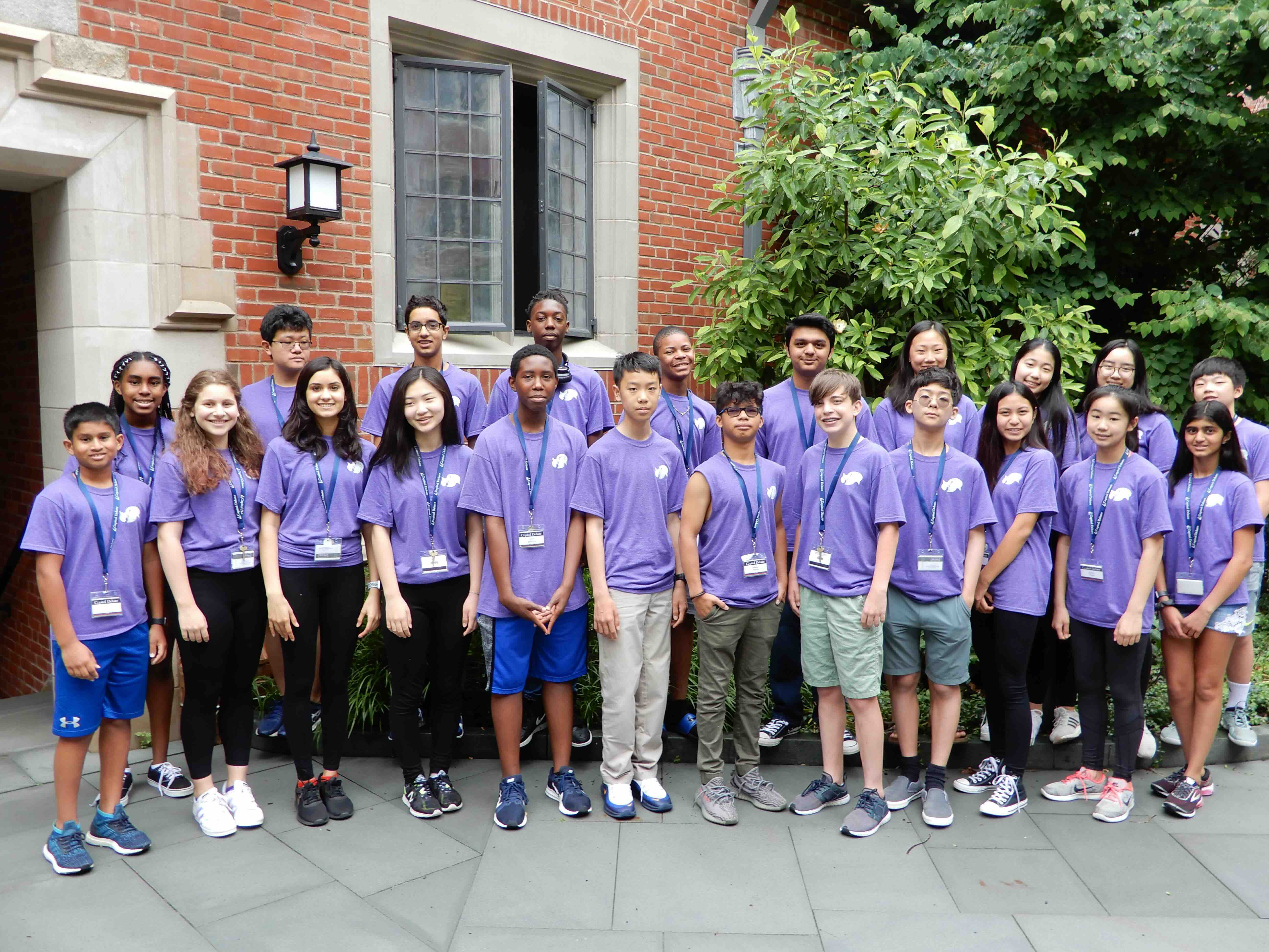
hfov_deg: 60.0
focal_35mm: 30
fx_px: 1100
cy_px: 476
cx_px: 634
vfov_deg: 46.8
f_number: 3.5
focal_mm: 5.4
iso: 80
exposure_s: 1/40
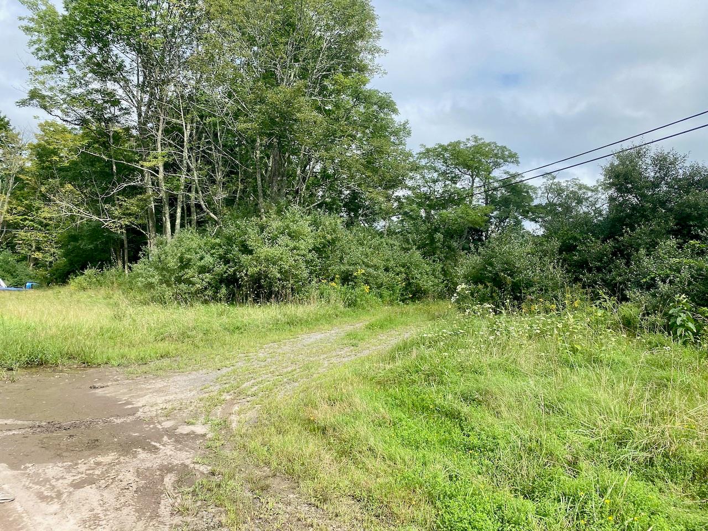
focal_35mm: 26
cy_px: 266
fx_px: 532
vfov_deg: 53.1
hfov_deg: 67.3
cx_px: 354
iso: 32
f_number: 1.8
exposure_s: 1/1961
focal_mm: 4.25
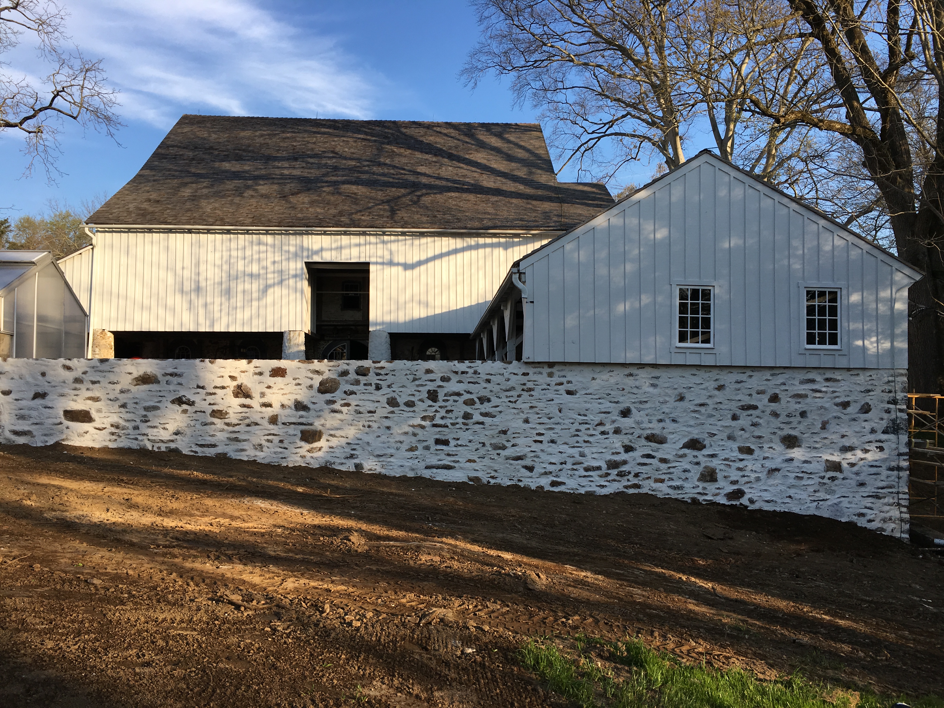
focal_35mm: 29
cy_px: 354
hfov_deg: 61.7
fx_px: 791
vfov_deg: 48.2
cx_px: 472
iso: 25
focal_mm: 4.15
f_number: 2.2
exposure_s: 1/739
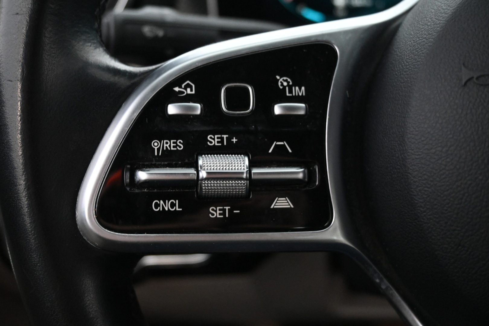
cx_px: 244
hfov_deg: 47.2
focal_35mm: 41
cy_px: 163
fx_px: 560
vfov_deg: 32.4
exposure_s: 1/40
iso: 4500
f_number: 4.5
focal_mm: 27.5
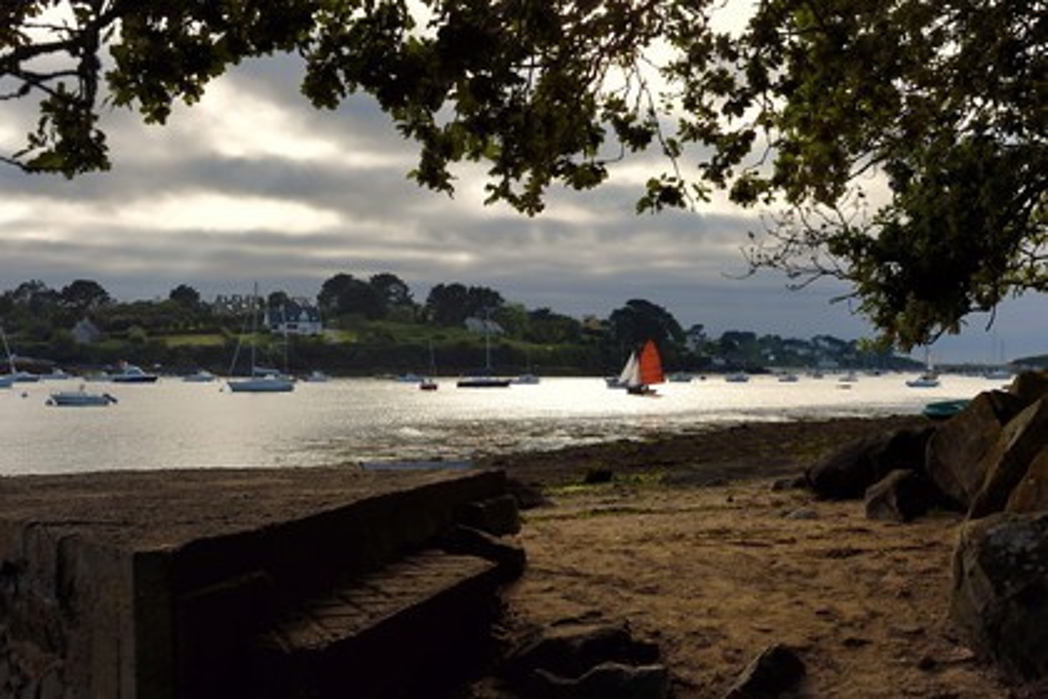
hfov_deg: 41.1
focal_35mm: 48
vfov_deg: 28.1
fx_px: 1397
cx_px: 524
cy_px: 350
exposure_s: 1/500
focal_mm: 48
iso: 200
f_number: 9
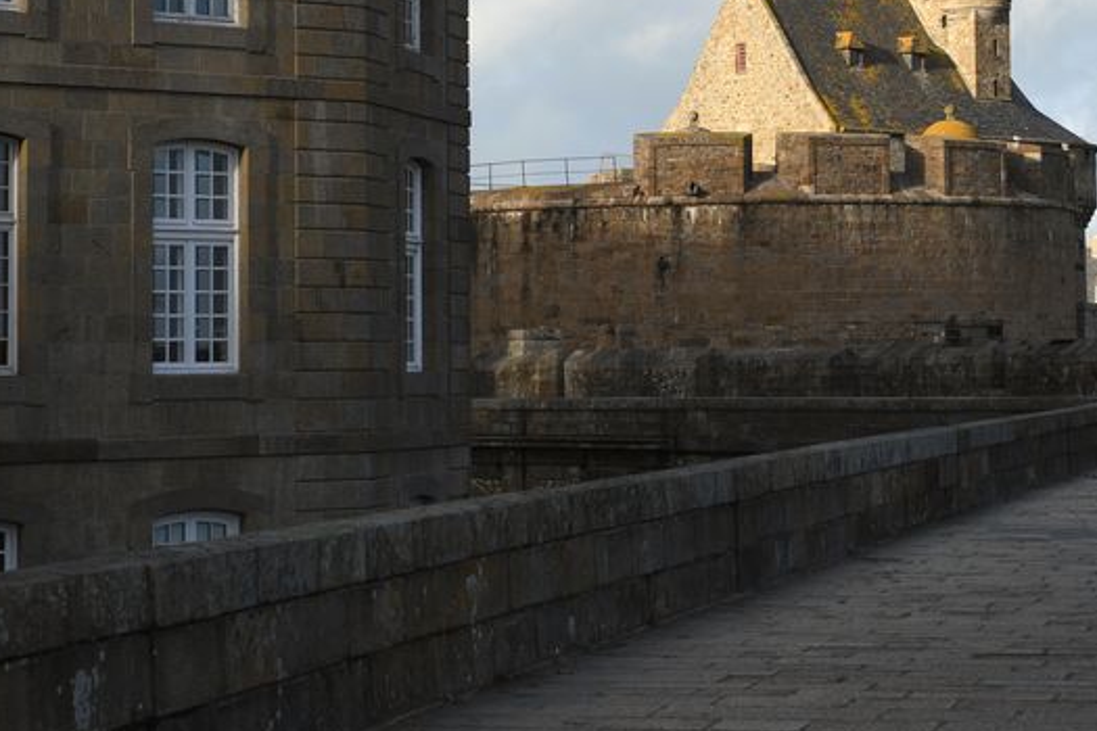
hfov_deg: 20.1
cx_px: 905
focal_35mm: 100
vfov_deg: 13.6
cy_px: 203
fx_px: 3047
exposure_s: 1/320
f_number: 8
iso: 100
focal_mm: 50
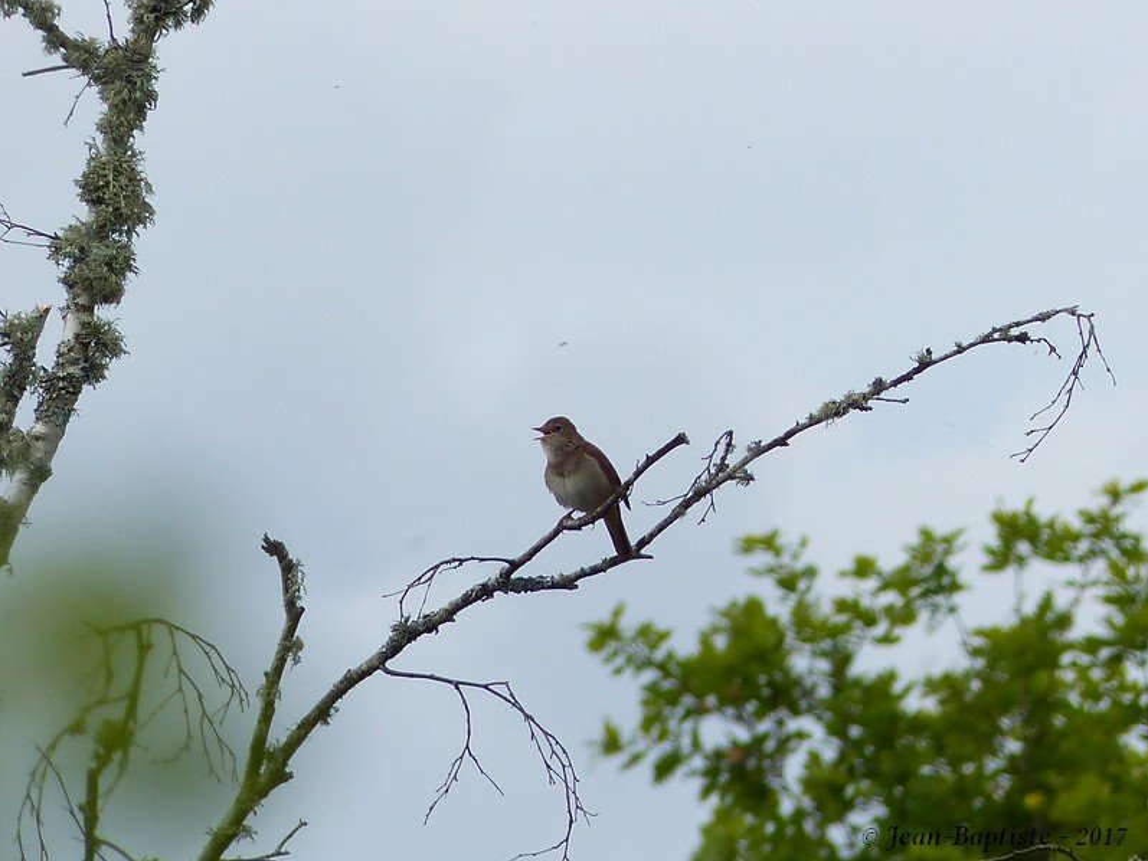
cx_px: 575
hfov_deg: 1.6
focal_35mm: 1205
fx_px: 39968
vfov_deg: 1.2
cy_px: 430
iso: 100
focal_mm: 108
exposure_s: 1/1000
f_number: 4
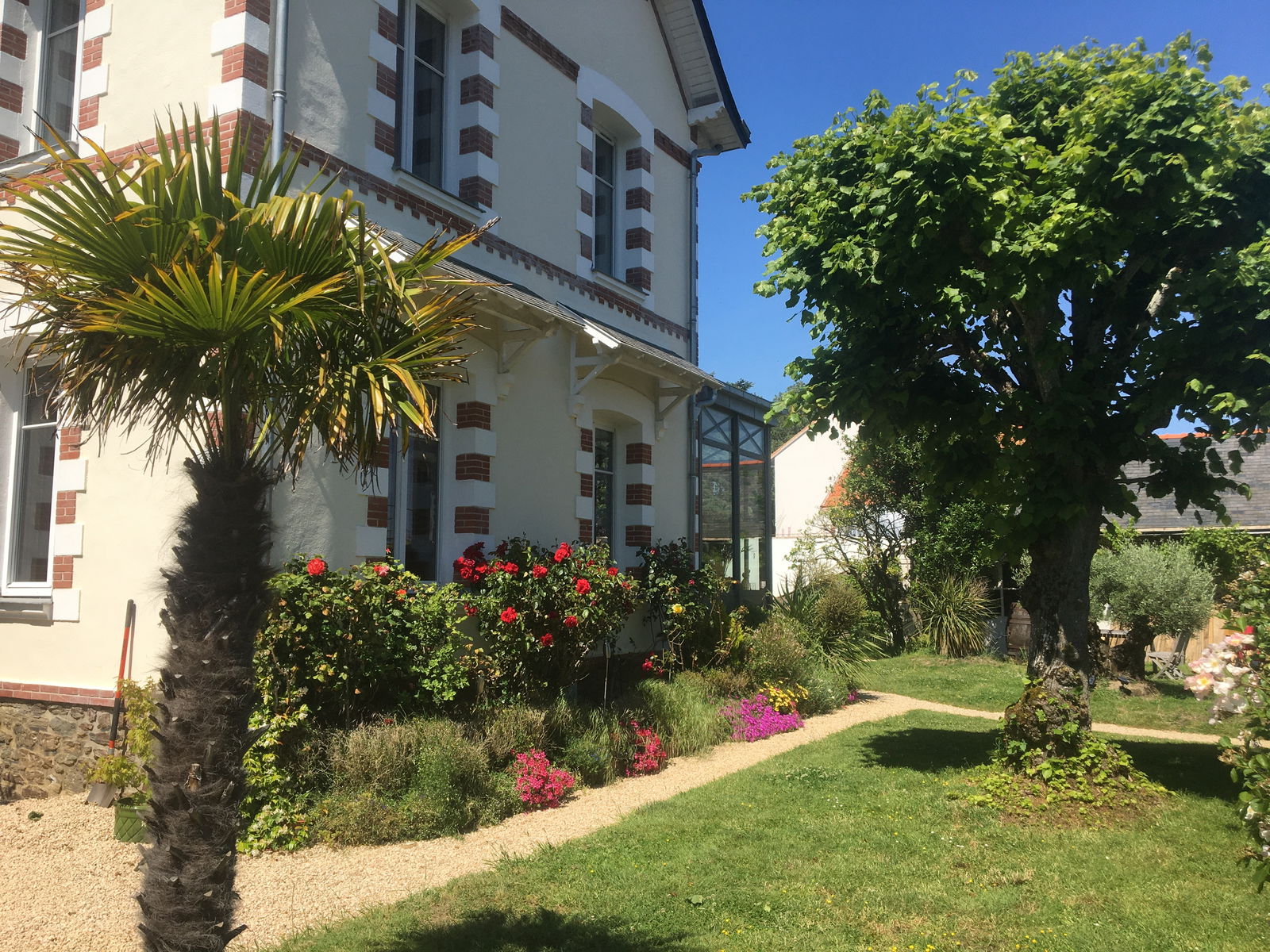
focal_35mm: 29
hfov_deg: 61.7
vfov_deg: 48.2
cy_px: 476
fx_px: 1064
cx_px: 635
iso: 25
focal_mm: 4.15
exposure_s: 1/1603
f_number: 2.2
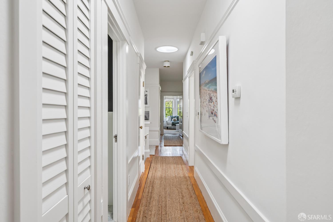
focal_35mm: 22
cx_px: 166
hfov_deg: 78.6
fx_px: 203
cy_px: 111
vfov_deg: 57.2
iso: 180
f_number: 7.1
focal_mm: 22
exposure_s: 1/25
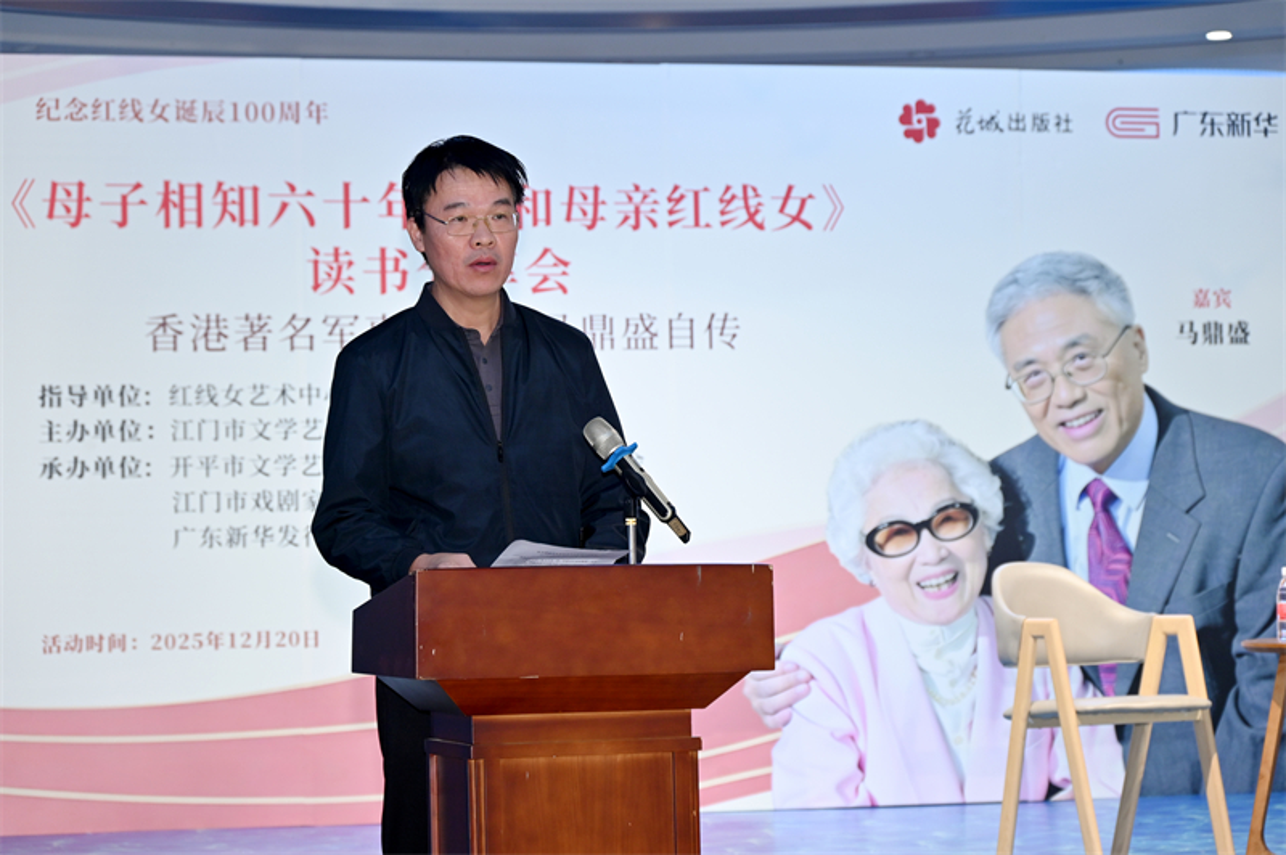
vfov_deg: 12.4
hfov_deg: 18.6
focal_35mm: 110
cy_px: 428
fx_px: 3926
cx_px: 643
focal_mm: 110
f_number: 6.3
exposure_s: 1/50
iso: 640
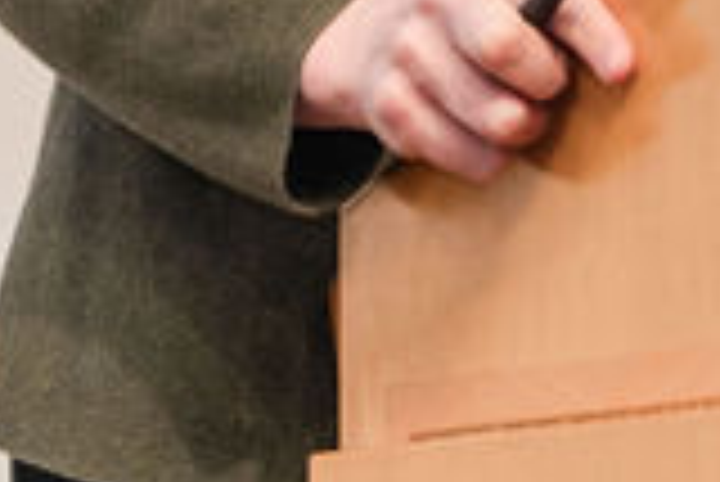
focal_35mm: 876
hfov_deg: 2.4
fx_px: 17535
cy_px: -633
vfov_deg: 1.6
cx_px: 374
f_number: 4
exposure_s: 1/200
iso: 1600
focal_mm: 137
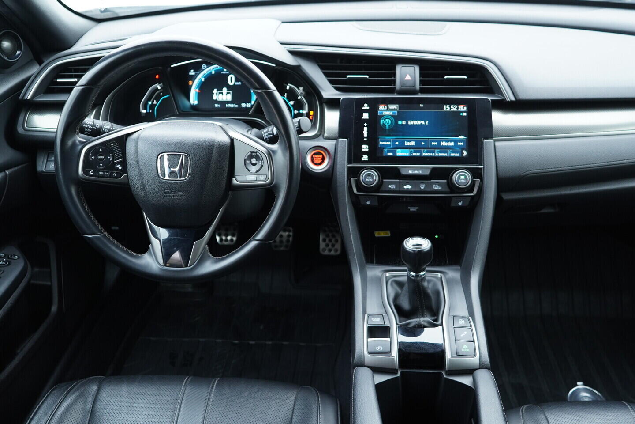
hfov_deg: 53.1
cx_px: 318
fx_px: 635
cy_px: 212
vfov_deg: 36.9
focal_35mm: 36
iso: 500
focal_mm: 24
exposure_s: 1/40
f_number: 2.8
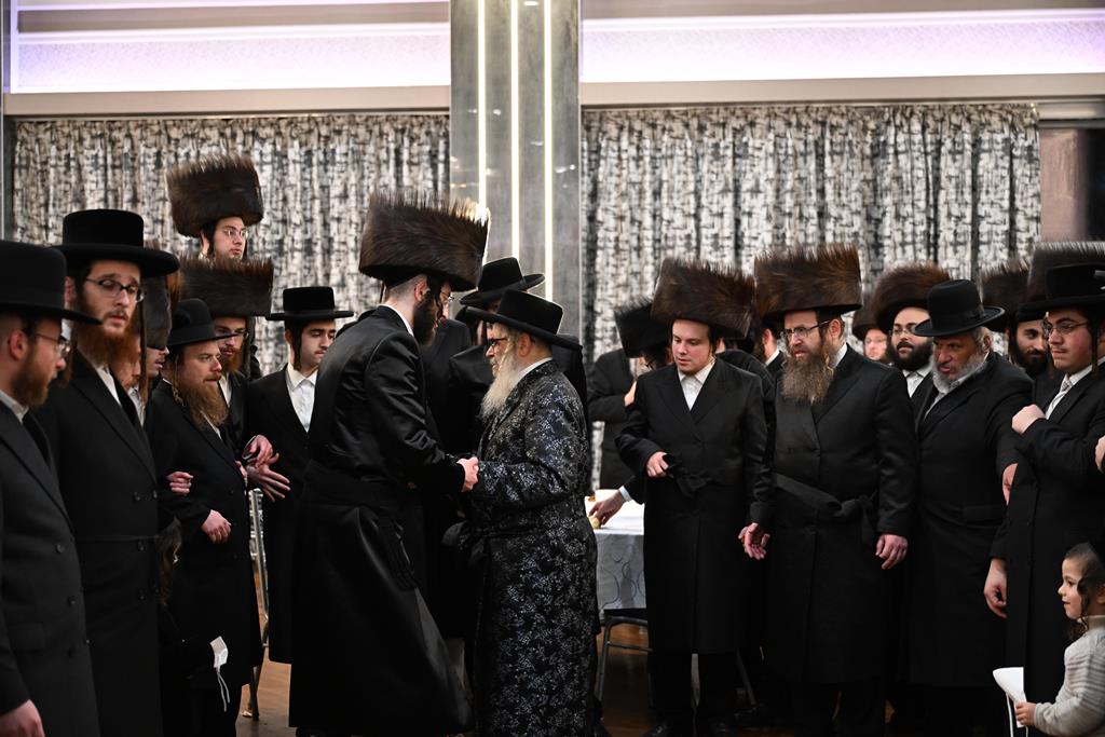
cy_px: 368
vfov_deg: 23.4
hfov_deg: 34.5
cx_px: 552
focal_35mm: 58
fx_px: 1780
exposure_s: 1/200
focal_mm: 58
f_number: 2.8
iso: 2500
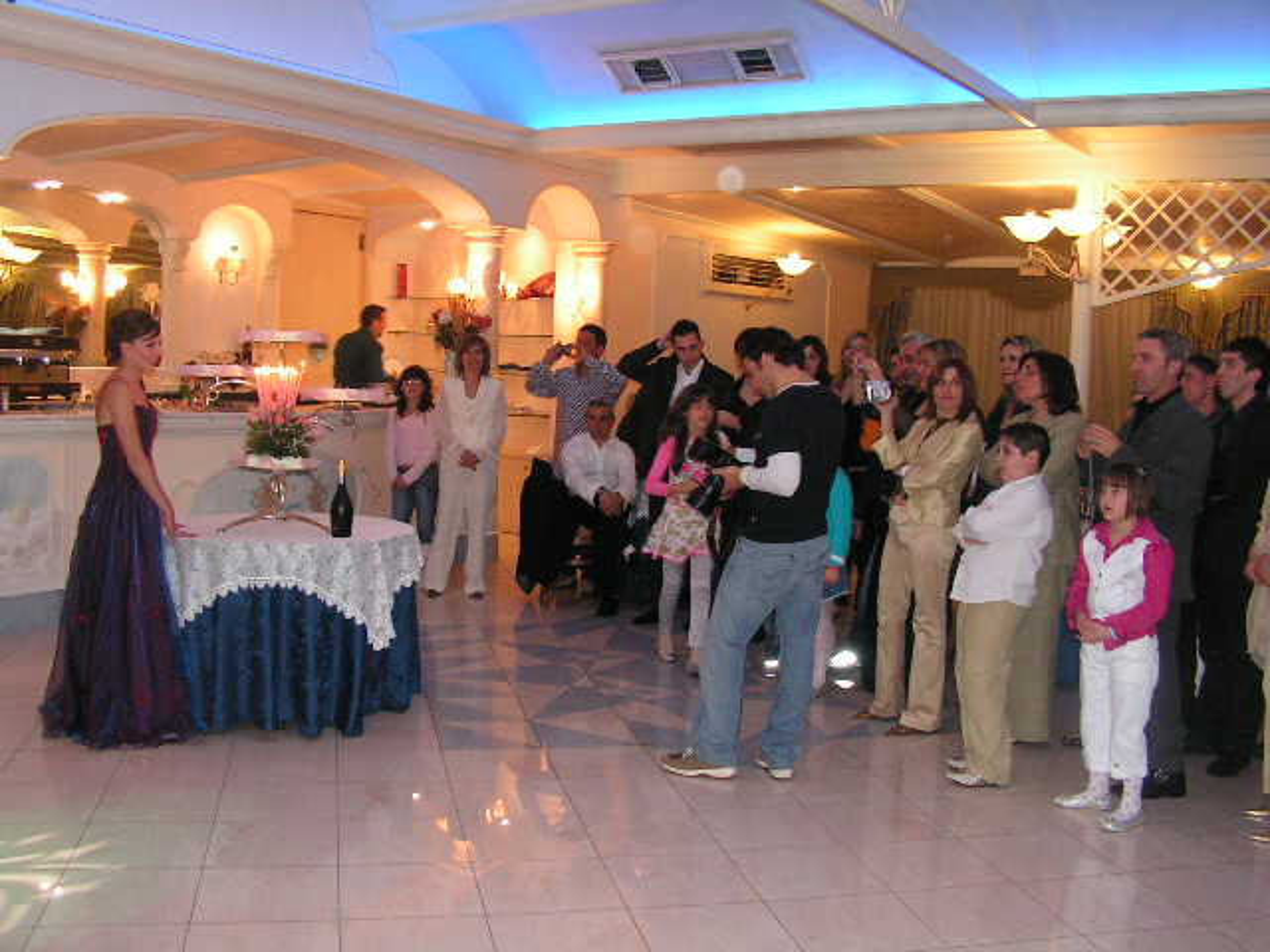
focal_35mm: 36
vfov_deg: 39.7
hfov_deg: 51.4
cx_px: 635
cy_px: 476
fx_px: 1321
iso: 200
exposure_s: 1/40
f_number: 3.2
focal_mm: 6
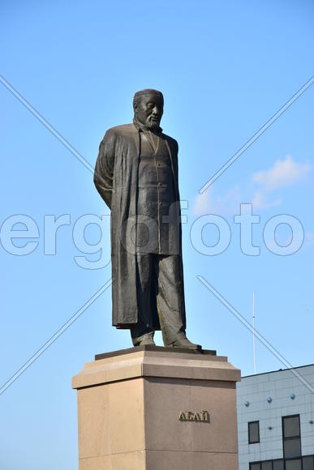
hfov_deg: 8.7
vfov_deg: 13.0
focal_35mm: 158
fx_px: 2059
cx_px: 157
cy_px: 235
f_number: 8
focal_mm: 105
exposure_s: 1/400
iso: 100
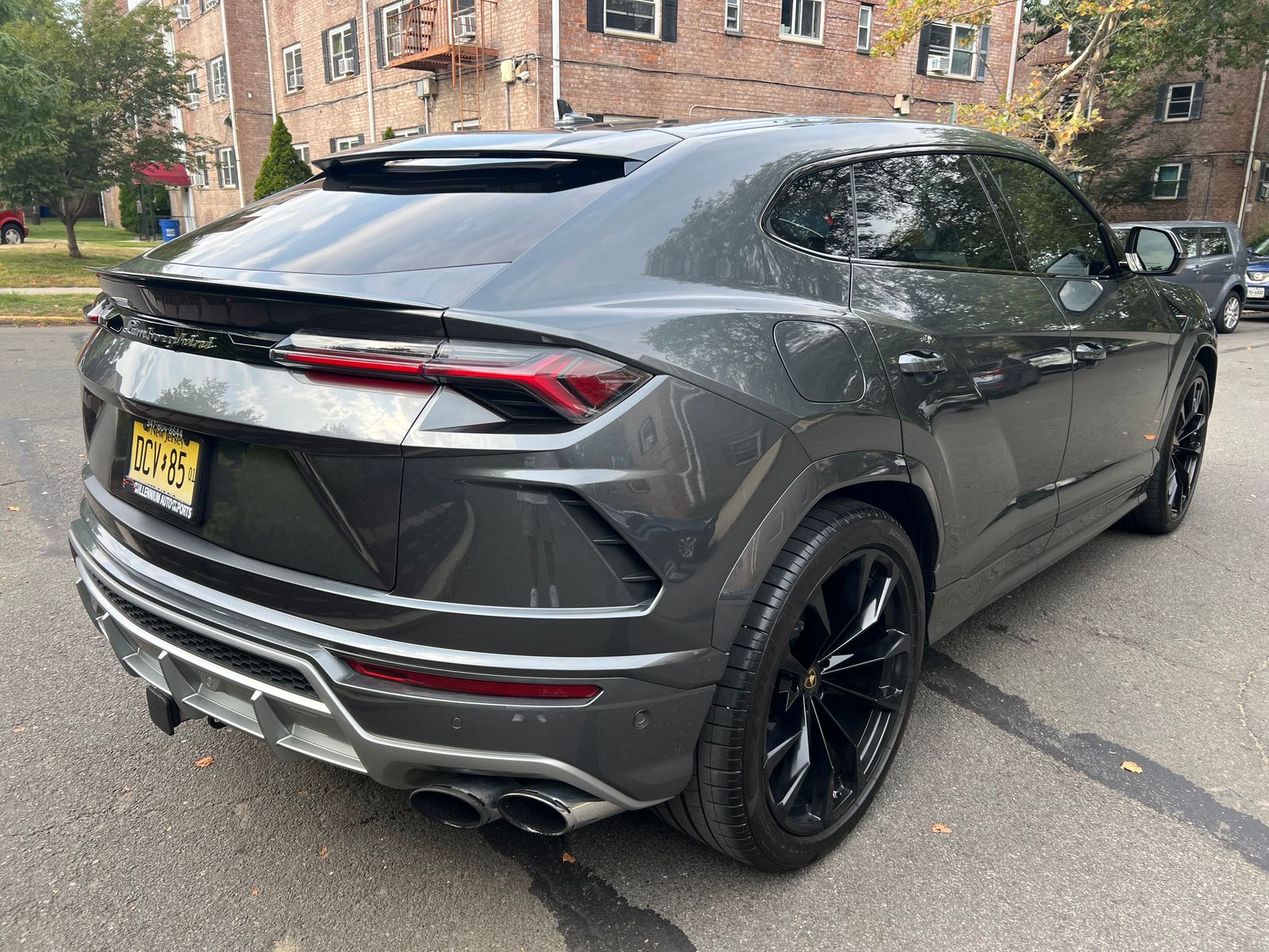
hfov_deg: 67.3
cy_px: 476
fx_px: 953
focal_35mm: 26
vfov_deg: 53.1
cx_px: 634
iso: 50
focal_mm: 5.7
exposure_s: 1/700
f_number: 1.5
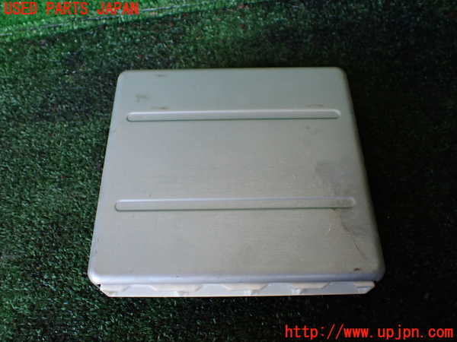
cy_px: 171
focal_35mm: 30
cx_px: 228
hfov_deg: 60.0
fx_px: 396
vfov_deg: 46.8
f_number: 2.3
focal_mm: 5.4
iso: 400
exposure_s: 1/125
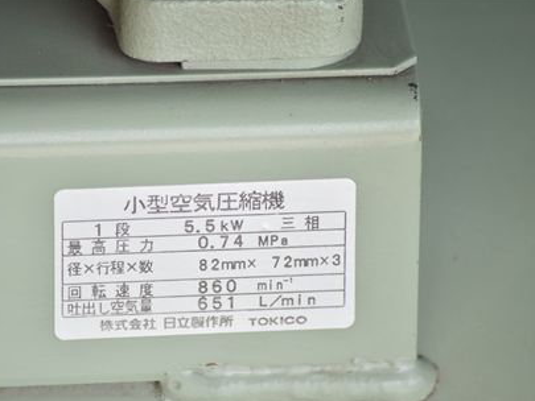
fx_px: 8256
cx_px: 210
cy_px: 214
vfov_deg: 2.8
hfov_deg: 3.7
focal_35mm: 534
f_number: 6.3
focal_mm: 300
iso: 1250
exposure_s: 1/1000
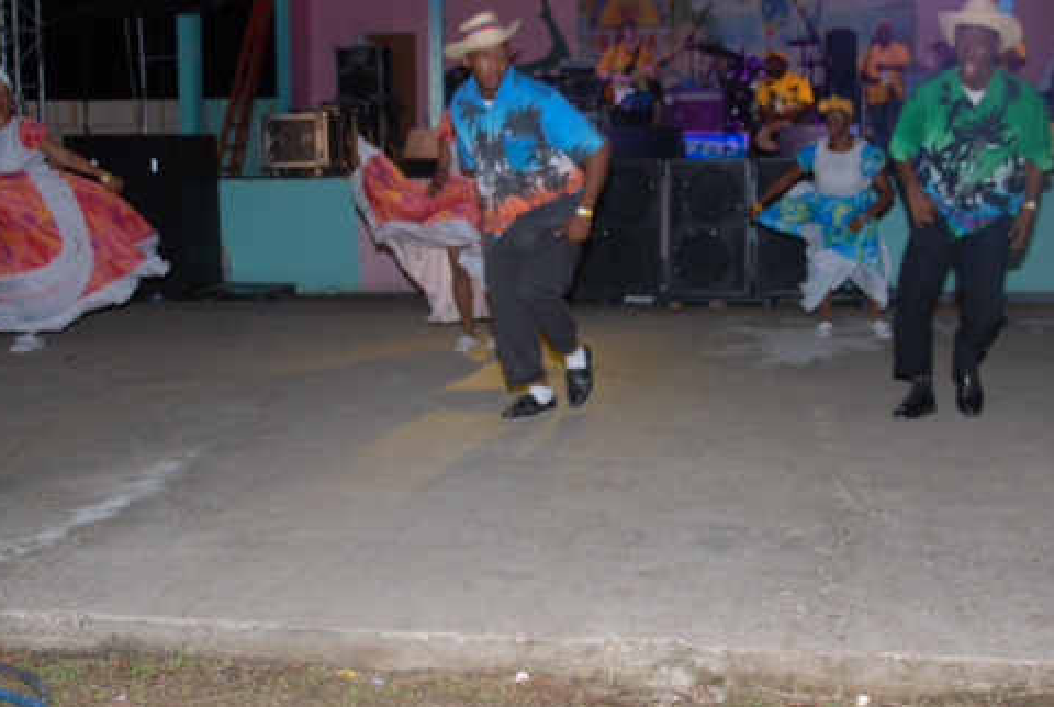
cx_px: 586
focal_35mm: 48
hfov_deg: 41.0
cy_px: 261
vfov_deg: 28.1
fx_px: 1408
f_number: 4
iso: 200
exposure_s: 1/60
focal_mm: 24
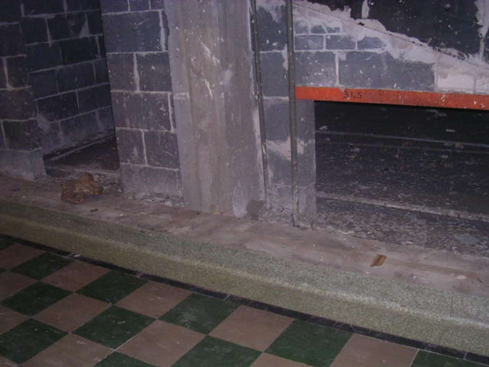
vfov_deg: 37.7
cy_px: 184
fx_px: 537
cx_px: 244
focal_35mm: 38
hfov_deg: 49.0
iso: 400
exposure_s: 1/60.1
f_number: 2.8
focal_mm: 5.8
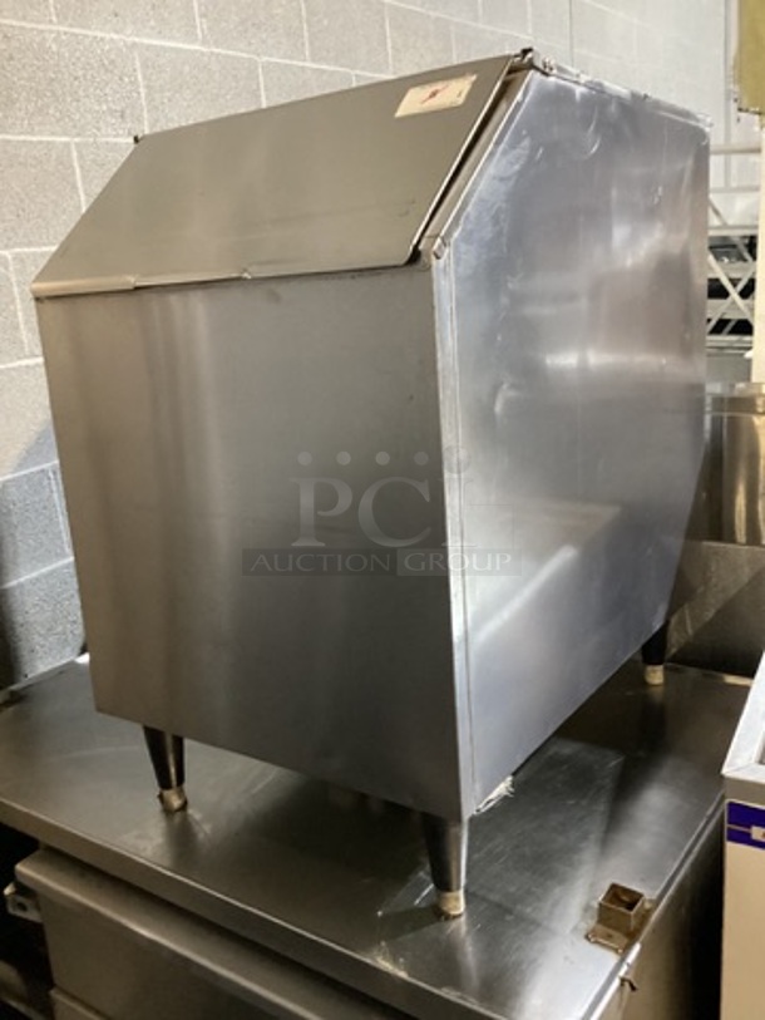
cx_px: 382
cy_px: 510
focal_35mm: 31
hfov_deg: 45.5
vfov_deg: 58.3
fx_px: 913
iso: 640
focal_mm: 3.3
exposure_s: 1/24
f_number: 2.4
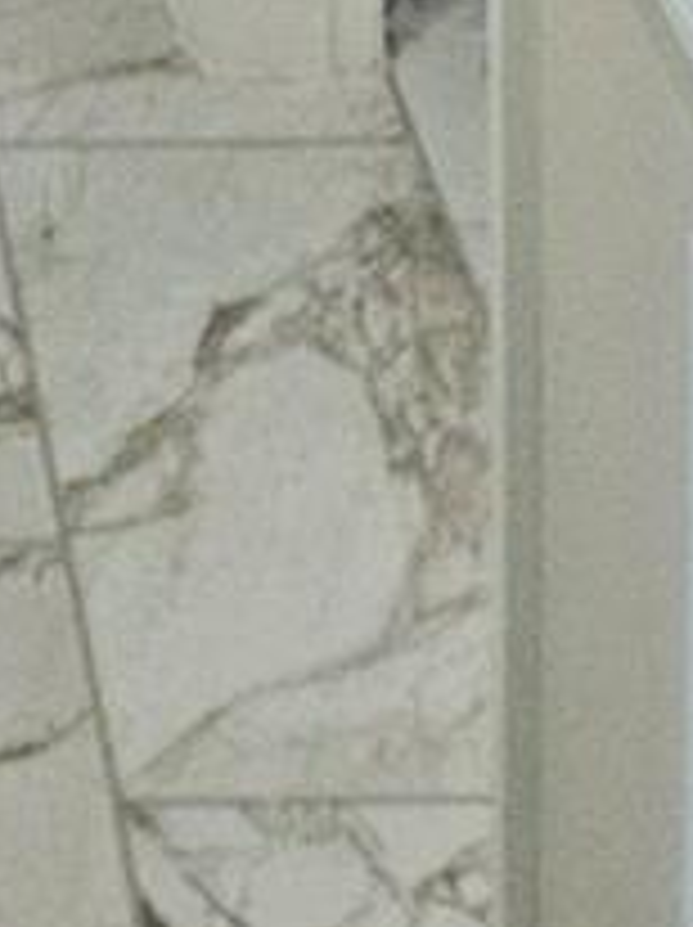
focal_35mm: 134
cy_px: -1706
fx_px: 3584
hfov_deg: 10.4
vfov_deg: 10.8
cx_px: -549
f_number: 1.8
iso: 99
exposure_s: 1/60.2
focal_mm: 5.4
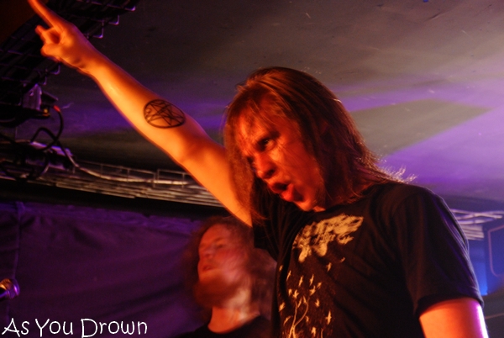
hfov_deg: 19.4
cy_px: 169
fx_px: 1472
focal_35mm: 105
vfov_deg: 13.1
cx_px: 252
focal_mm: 70
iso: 1600
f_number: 5.3
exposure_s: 1/4
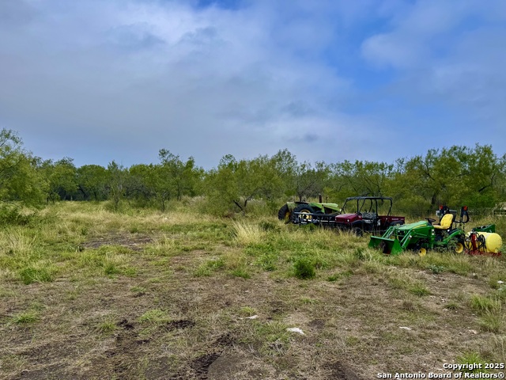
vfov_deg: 56.8
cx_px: 253
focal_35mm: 24
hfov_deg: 71.6
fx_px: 351
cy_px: 190
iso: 80
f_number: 1.78
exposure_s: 1/4608
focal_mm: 6.76
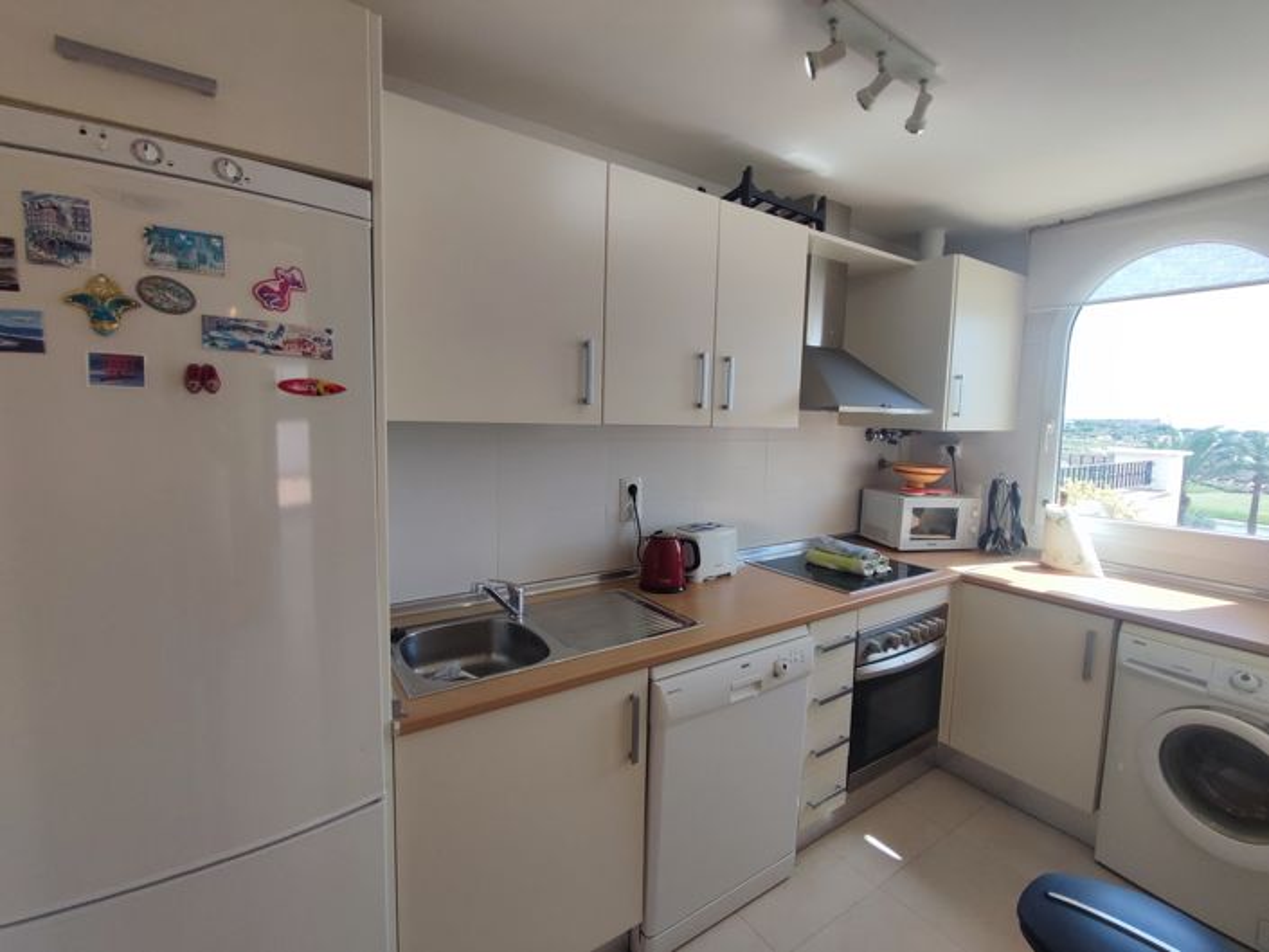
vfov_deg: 78.1
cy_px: 476
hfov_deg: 94.5
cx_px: 634
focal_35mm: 16
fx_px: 587
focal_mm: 1.65
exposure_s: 1/339
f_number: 2.2
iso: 50
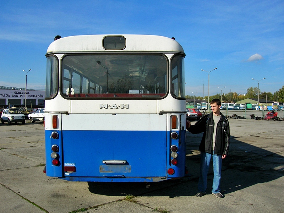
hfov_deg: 54.0
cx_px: 142
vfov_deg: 41.8
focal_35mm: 34
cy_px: 106
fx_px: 279
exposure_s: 1/523
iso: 50
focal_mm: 5.7
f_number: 4.9
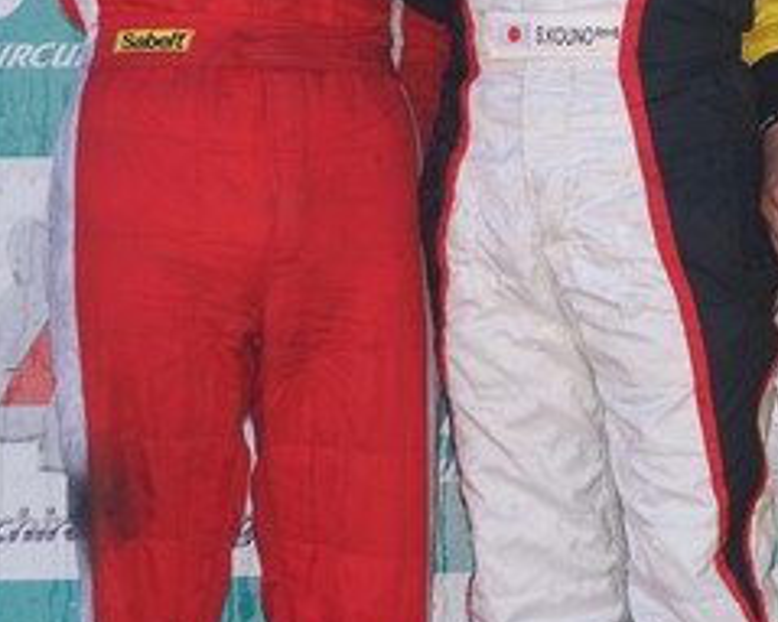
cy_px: -114
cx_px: 612
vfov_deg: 5.2
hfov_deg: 6.5
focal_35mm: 297
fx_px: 6836
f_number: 5.6
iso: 100
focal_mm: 70
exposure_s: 1/100
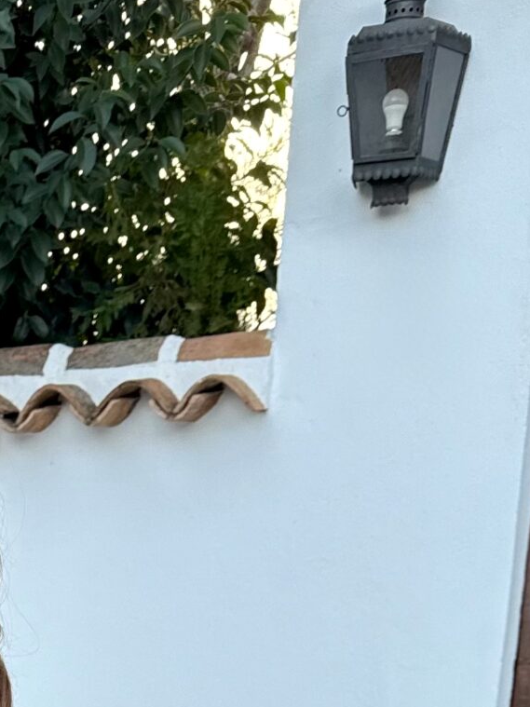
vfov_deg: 19.5
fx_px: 1654
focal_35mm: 81
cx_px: -300
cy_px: 1183
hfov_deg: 16.4
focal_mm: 6.76
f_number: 1.78
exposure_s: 1/158
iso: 64
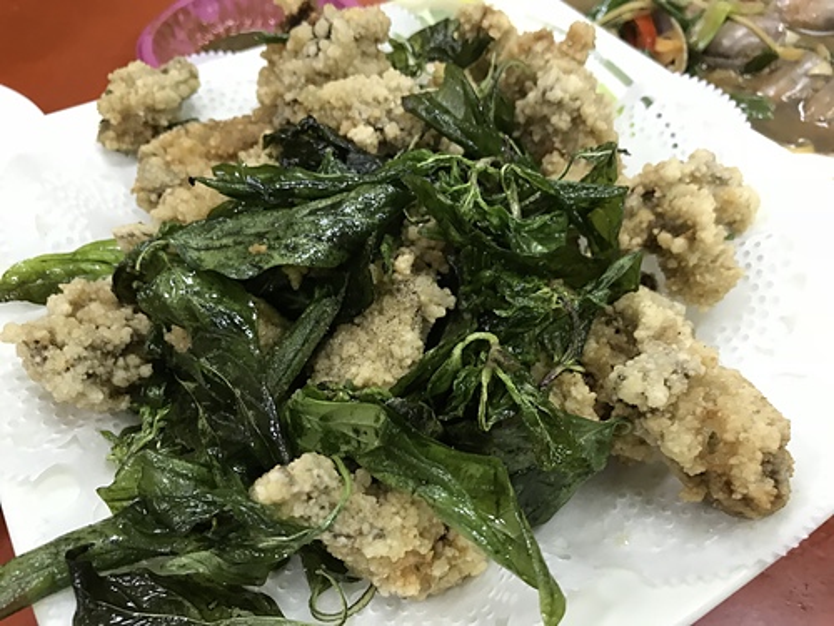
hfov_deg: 63.4
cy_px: 313
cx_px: 417
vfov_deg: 49.7
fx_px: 675
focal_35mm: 28
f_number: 1.8
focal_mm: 3.99
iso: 50
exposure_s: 1/15
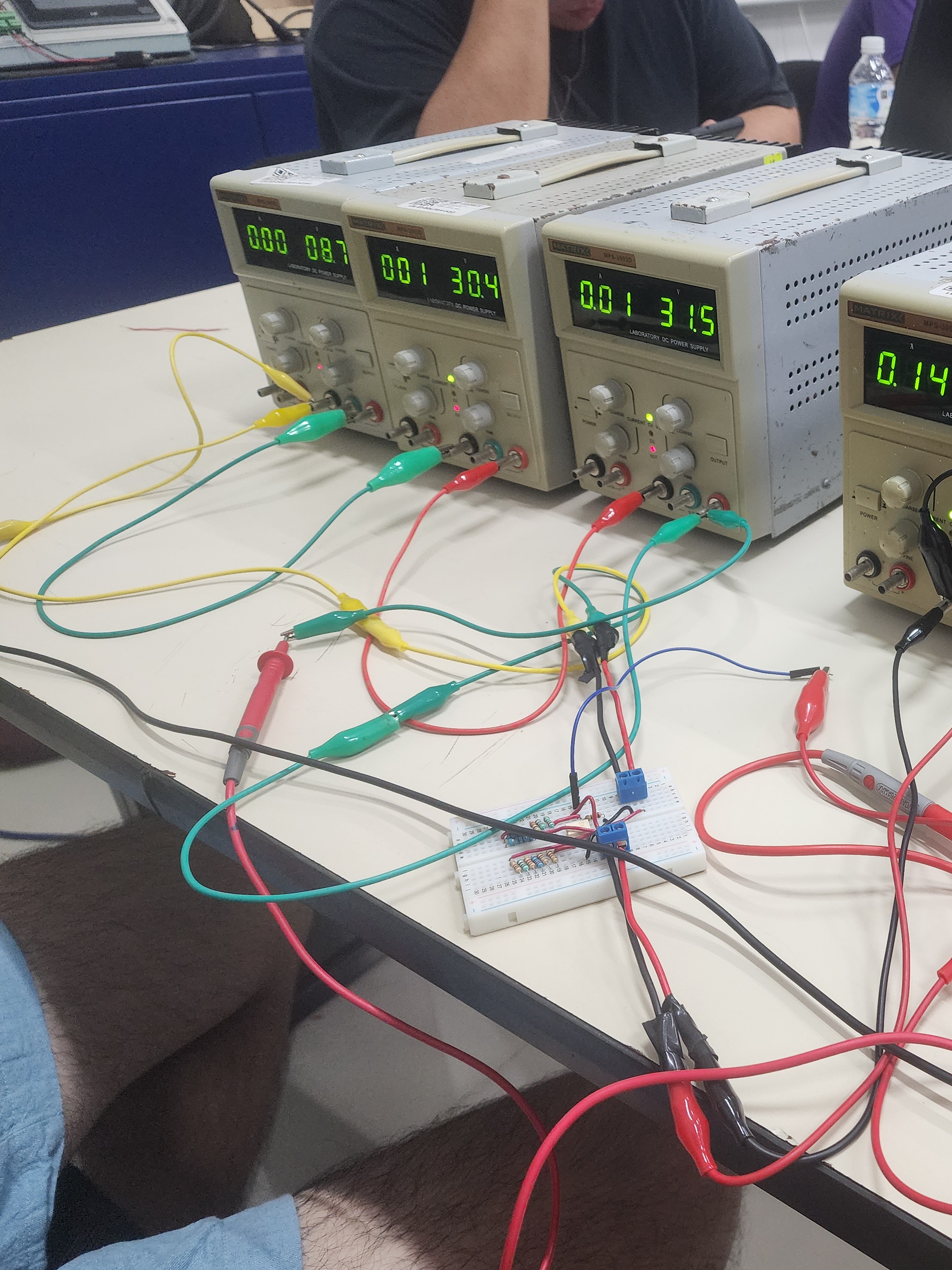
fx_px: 1137
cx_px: 849
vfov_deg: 58.4
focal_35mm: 31
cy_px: 638
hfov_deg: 41.9
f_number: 1.8
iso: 320
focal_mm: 6.4
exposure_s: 1/120
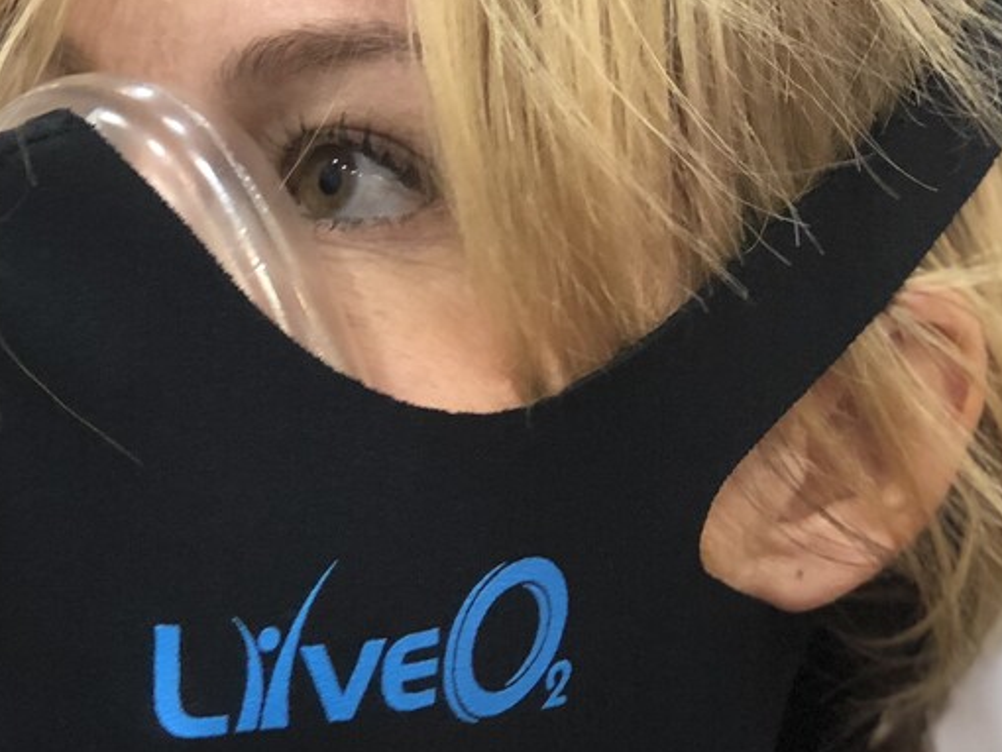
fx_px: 3881
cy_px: 369
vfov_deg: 11.1
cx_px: 316
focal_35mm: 134
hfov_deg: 14.7
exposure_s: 1/60
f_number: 2.8
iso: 250
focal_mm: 6.6
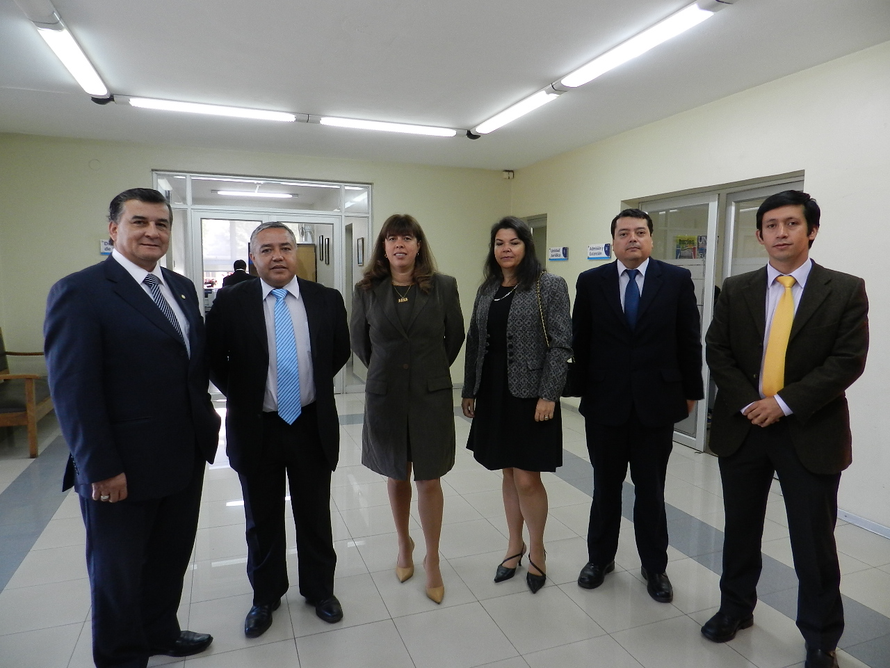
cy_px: 334
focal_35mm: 23
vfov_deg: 58.9
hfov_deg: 73.9
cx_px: 445
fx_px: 591
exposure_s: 1/30
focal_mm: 4
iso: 220
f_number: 3.4
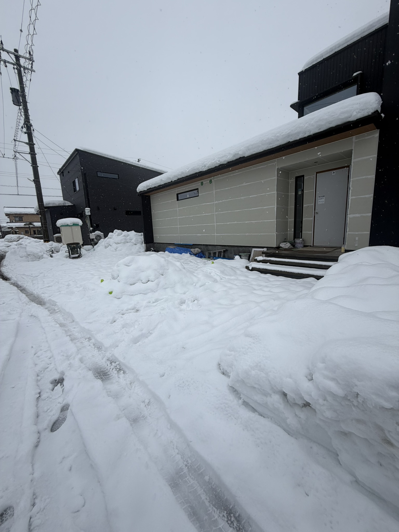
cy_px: 266
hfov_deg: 85.7
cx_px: 200
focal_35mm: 14
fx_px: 215
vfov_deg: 102.1
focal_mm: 2.22
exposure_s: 1/779
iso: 20
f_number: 2.2
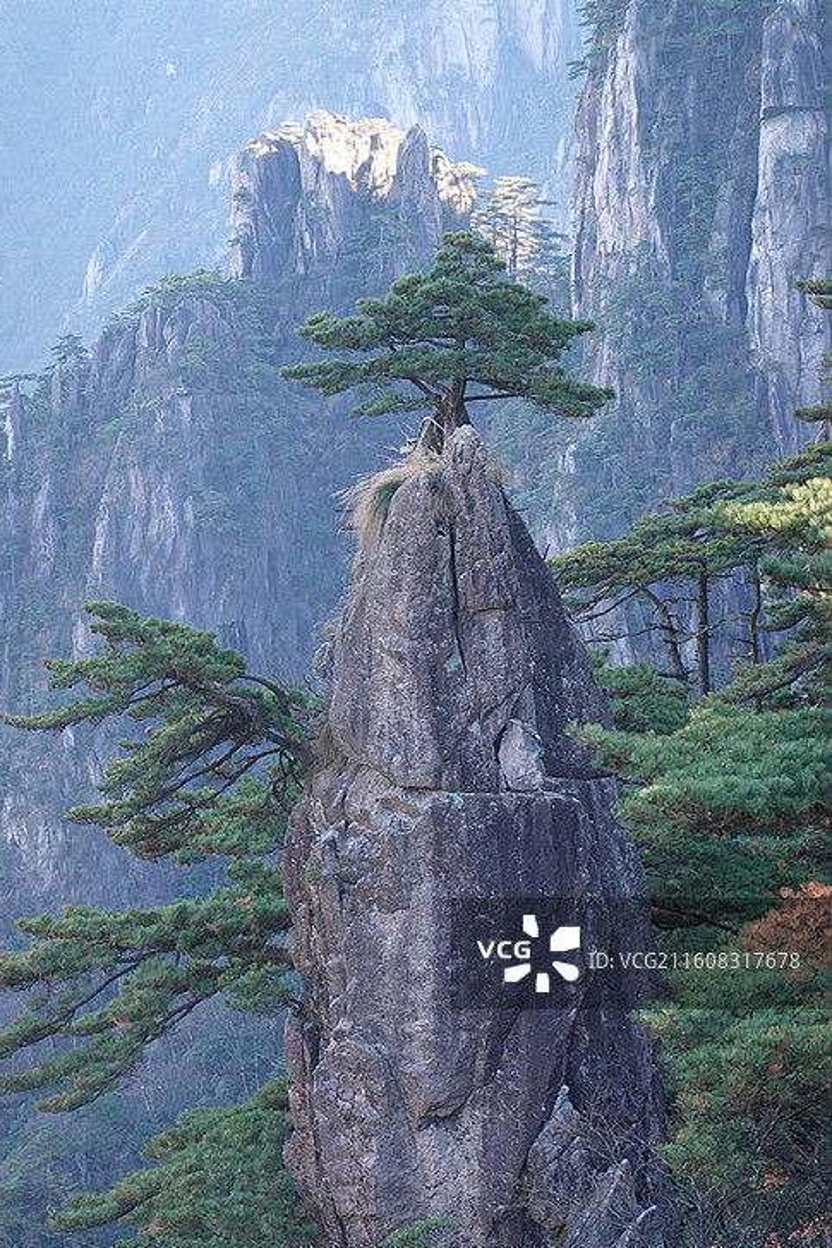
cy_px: 632
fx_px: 7622
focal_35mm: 220
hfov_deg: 6.2
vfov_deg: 9.4
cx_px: 377
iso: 800
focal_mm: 72
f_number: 4.5
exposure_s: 1/200
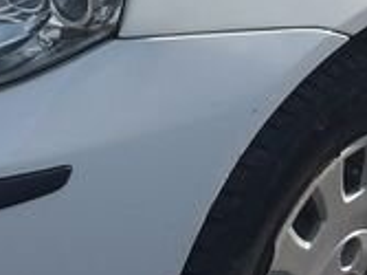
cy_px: -81
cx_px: 176
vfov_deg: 8.8
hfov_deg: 11.9
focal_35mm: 166
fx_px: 1759
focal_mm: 4.9
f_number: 10.4
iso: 100
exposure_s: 1/115
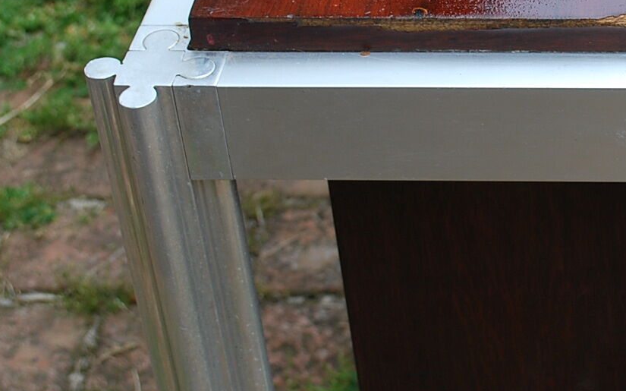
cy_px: 64
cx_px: 607
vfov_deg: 11.3
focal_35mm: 115
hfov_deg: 17.8
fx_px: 1961
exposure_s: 1/125
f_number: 5.6
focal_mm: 32
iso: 160
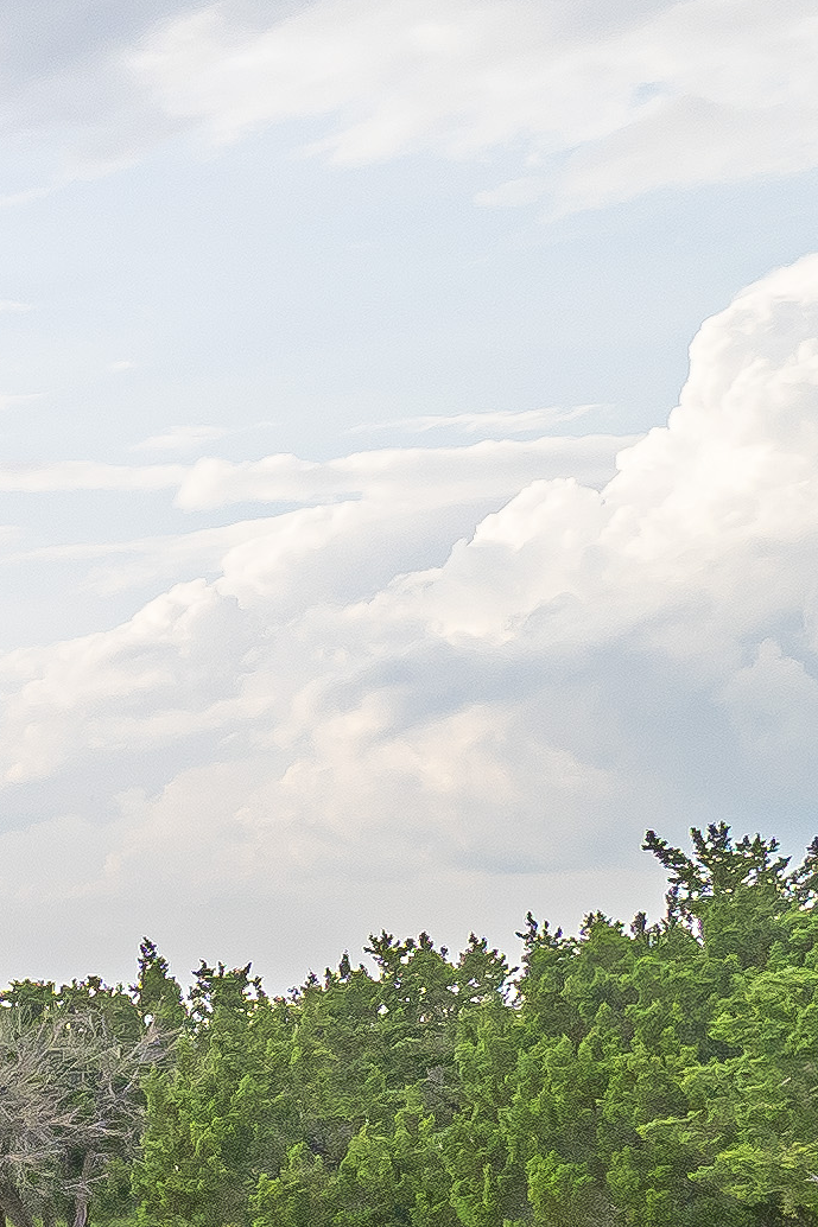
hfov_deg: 13.2
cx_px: -1224
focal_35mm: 73
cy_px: 1155
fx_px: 2489
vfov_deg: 26.6
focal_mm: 7
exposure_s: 1/1000
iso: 200
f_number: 2.8
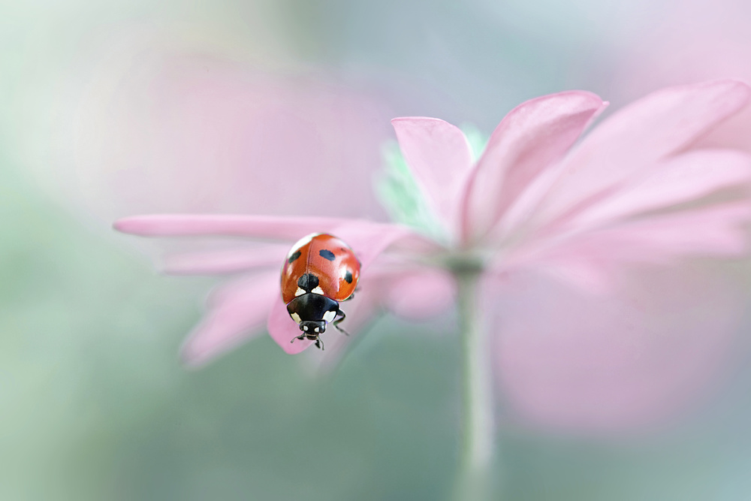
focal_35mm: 105
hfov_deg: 19.5
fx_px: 2191
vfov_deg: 13.0
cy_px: 250
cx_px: 376
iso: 200
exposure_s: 1/100
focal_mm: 105
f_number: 8
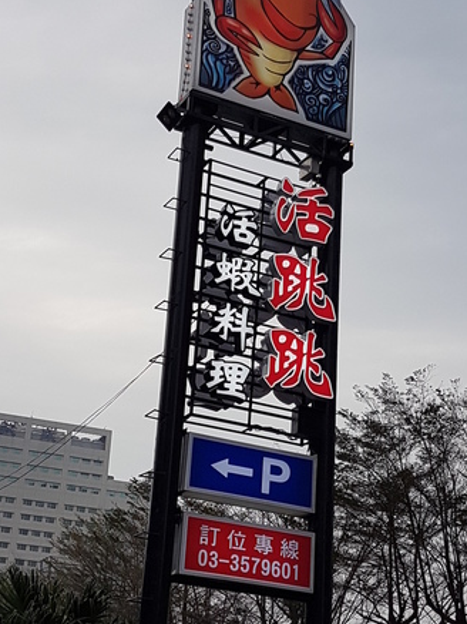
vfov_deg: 48.9
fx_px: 684
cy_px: 338
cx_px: 224
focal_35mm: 38
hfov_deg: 37.7
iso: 40
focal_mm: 4.2
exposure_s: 1/499
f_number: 1.7
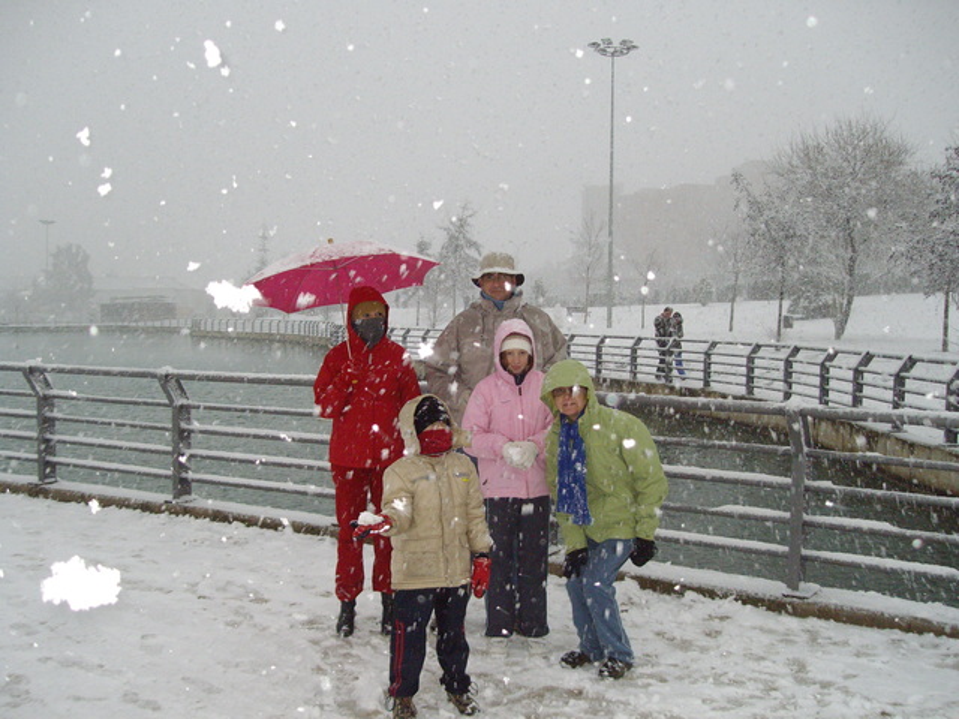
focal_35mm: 36
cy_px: 360
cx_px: 480
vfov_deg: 39.7
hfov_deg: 51.4
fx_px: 997
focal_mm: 6
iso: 160
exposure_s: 1/125
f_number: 2.7
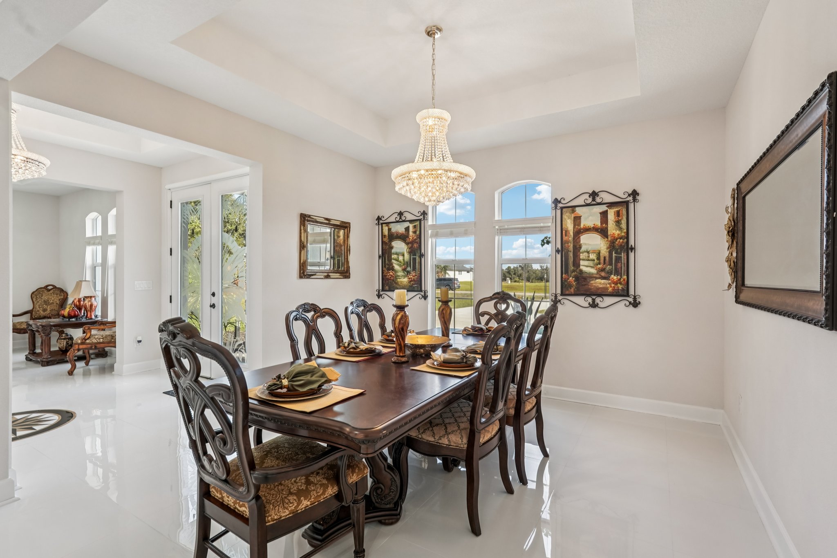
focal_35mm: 17
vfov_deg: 70.4
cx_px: 418
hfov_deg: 93.3
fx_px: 395
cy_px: 279
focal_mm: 17
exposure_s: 1/40
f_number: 8
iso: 400
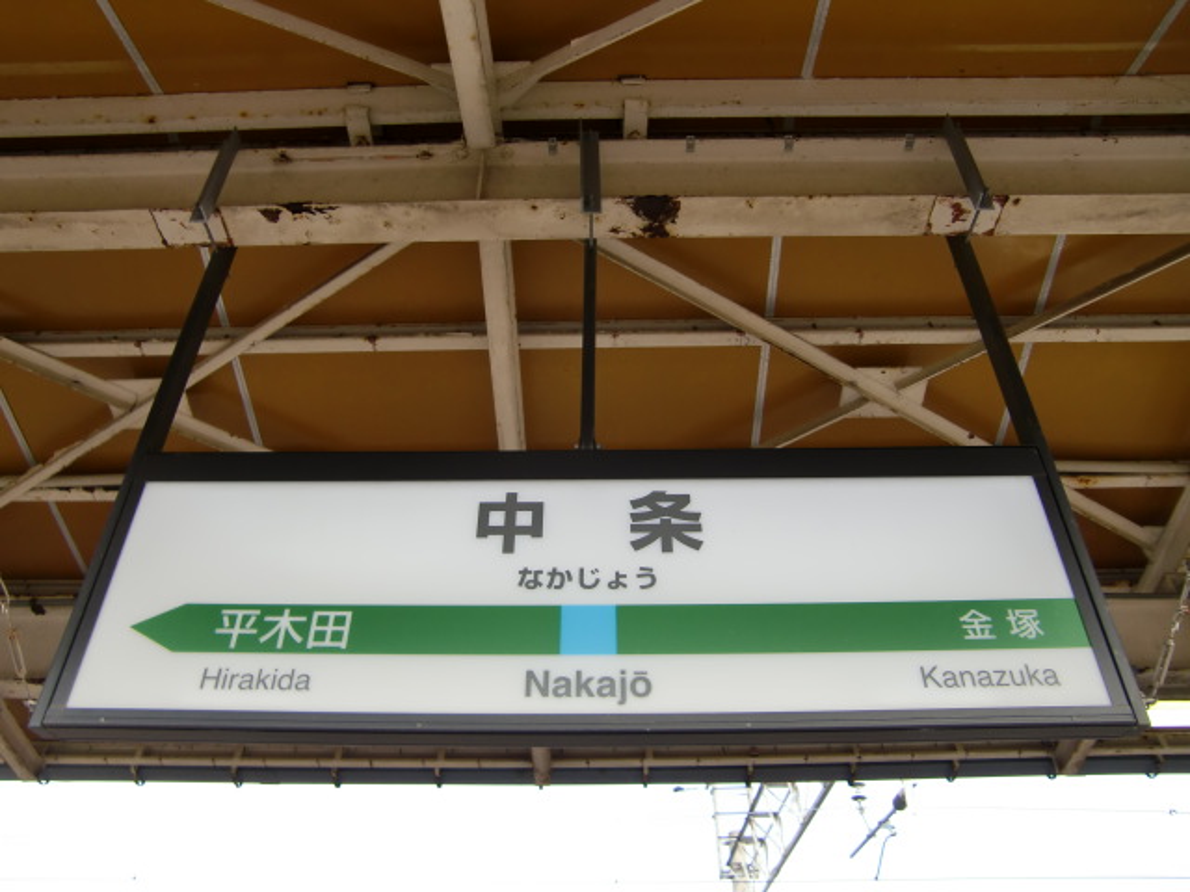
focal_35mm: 28
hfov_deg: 63.4
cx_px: 595
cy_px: 446
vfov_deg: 49.7
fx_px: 963
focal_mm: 4.9
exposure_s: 1/160
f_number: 2.6
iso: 64
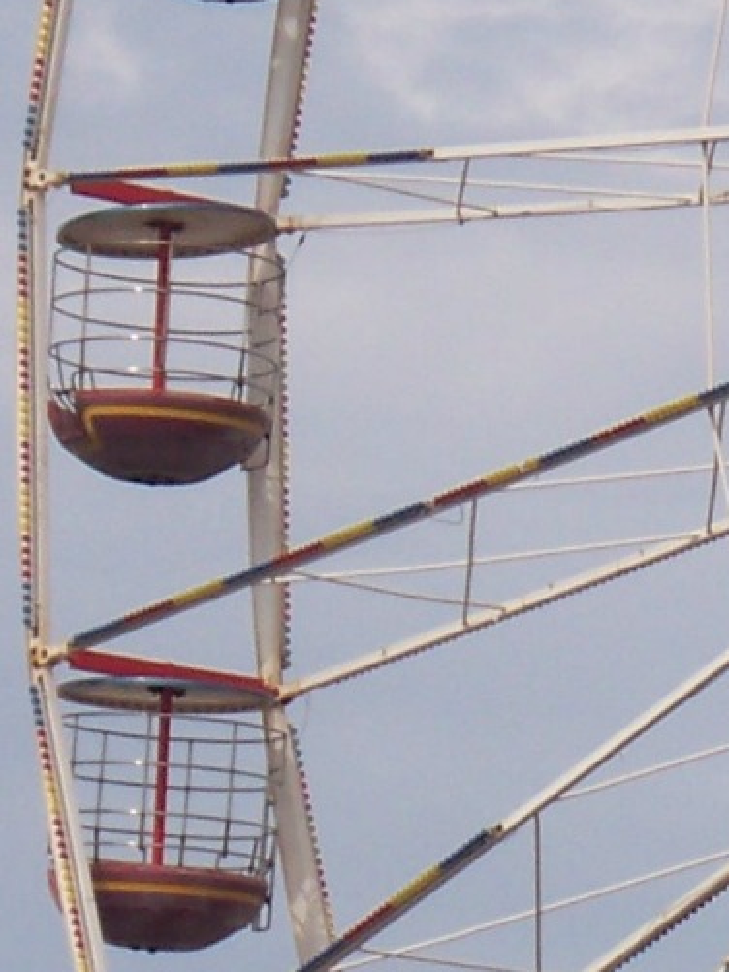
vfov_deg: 3.0
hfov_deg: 2.3
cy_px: 33
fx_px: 18384
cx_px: 1778
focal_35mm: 655
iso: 64
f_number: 6.3
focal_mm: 22.05
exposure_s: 1/400
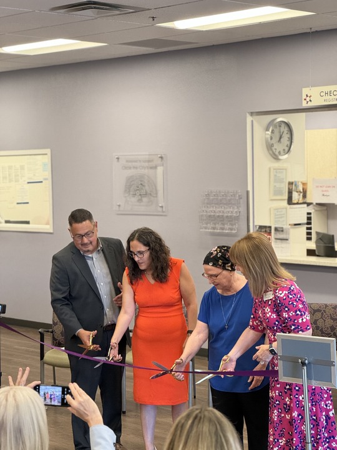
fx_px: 999
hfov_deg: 19.1
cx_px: 168
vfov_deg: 25.3
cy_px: 225
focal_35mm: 77
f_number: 2.8
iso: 400
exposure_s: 1/60
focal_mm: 9
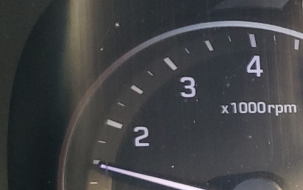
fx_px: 884
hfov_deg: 17.0
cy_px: 171
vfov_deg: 12.2
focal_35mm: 107
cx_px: 493
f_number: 1.5
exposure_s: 1/60.2
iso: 116
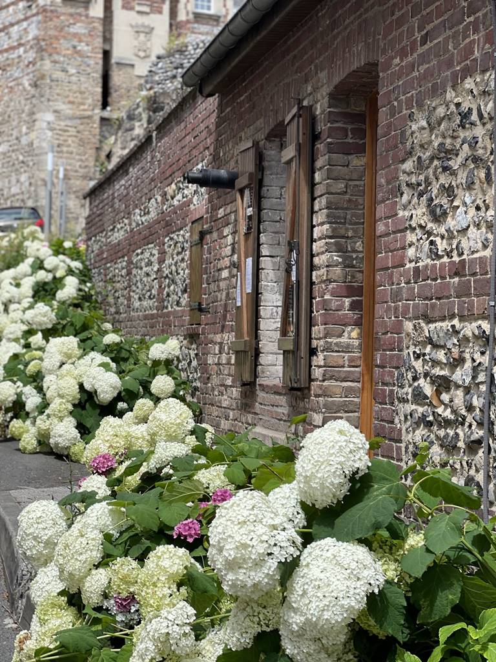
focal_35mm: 77
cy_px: 331
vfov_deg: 25.3
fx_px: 1471
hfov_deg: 19.1
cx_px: 248
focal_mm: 9
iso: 32
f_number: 2.8
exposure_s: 1/368
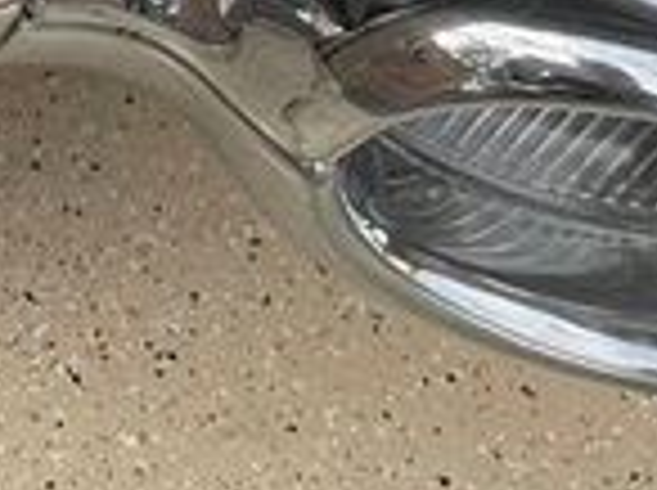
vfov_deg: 12.0
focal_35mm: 114
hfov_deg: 15.0
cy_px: -364
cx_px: -531
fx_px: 2160
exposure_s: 1/625
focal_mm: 5.1
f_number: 1.6
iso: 32
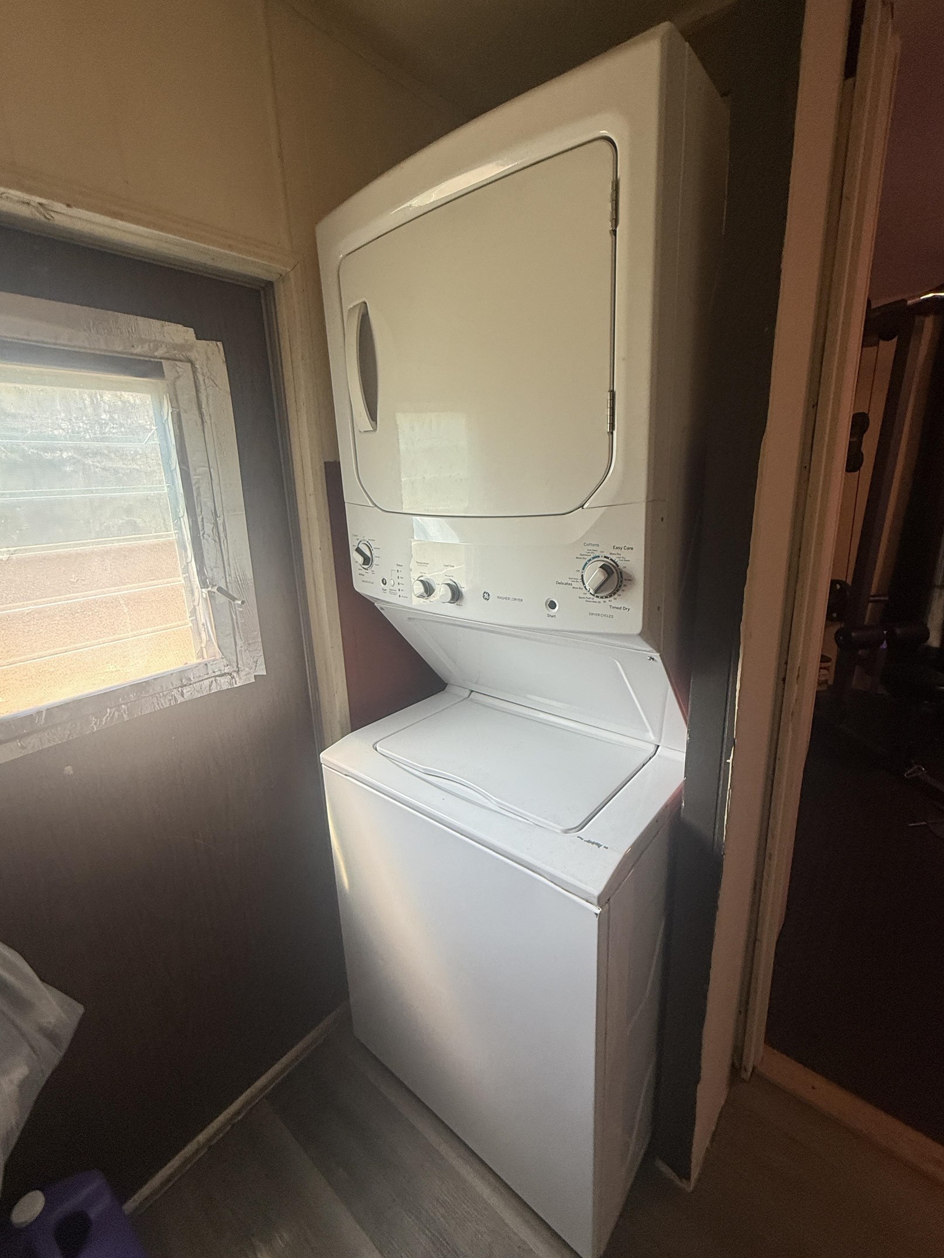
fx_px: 545
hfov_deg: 81.7
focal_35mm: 15
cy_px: 617
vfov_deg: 98.2
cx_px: 487
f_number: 2.2
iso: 160
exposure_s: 1/99
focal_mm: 2.22
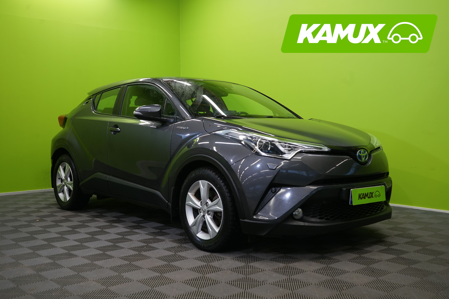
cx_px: 224
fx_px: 486
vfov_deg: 34.2
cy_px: 150
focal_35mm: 39
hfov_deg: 49.6
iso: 500
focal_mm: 39
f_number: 6.3
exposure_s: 1/30
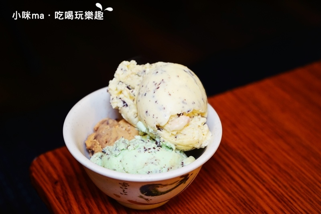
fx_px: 544
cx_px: 160
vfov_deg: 22.3
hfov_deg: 32.9
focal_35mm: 61
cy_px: 107
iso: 1600
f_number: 5.6
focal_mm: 61
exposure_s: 1/80
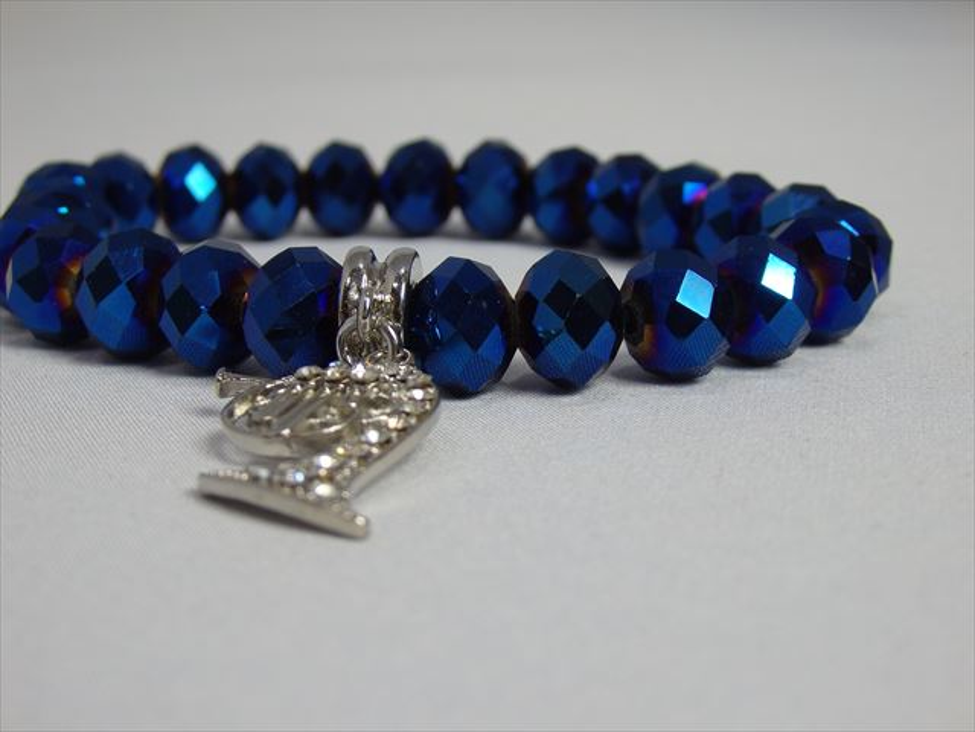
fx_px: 1859
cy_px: 366
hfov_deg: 29.4
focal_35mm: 66
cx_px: 488
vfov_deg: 22.3
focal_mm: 11.9
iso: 125
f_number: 4.4
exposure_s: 1/80
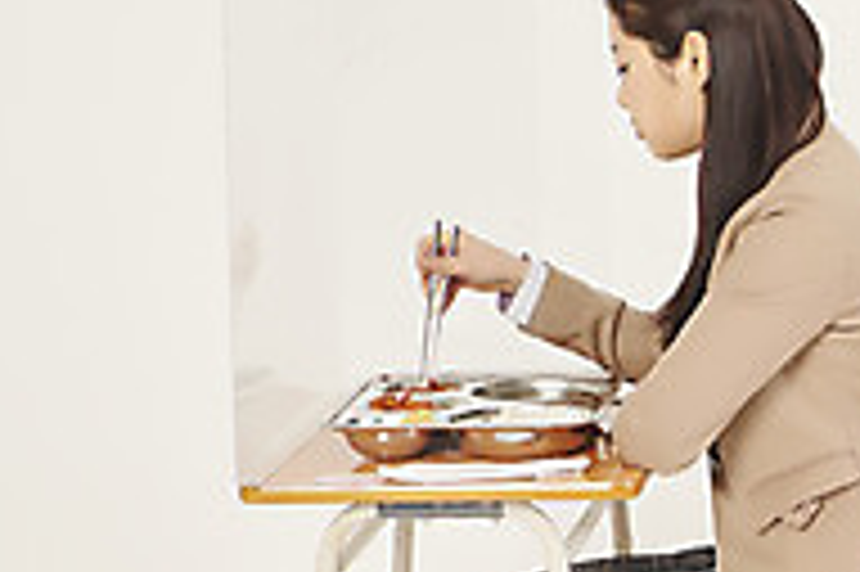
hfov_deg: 11.0
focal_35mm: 182
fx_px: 4344
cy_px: 356
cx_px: 1195
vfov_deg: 7.5
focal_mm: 58
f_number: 8
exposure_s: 1/125
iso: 200
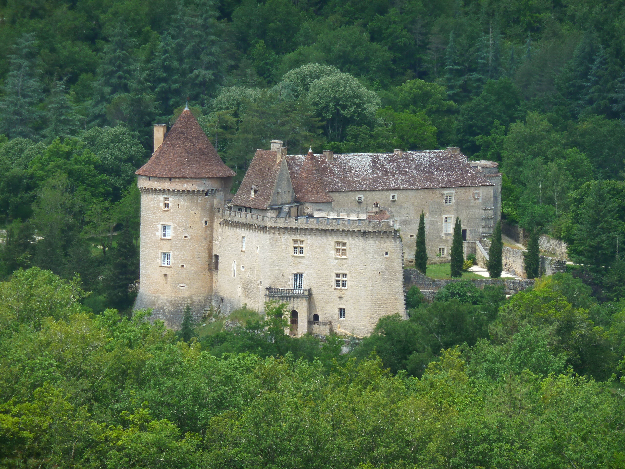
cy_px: 234
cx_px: 312
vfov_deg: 5.7
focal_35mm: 261
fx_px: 4713
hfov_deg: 7.6
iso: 80
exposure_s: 1/320
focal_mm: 42.6
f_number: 4.7
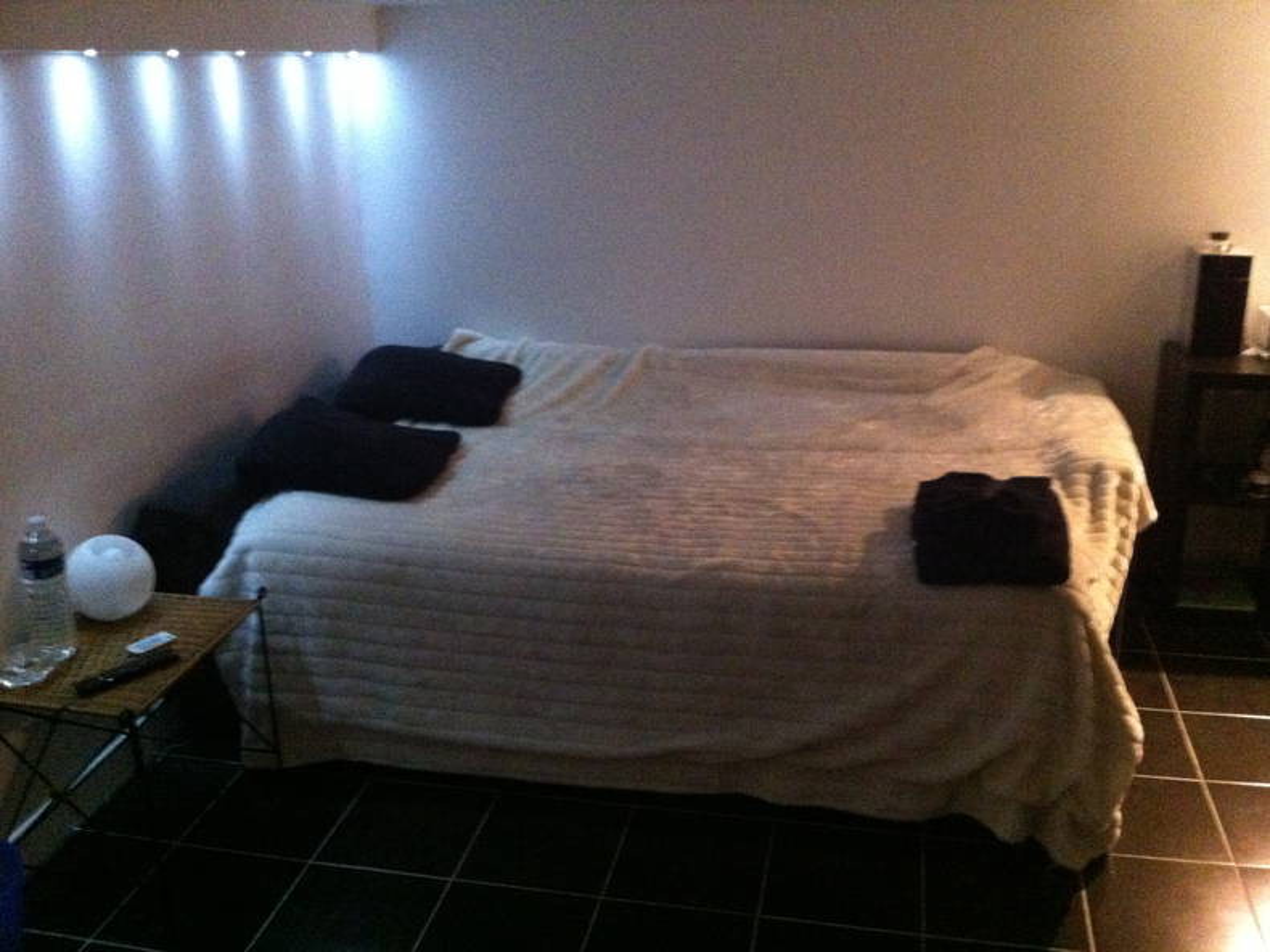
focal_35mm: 35
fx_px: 1284
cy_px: 476
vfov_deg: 40.7
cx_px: 635
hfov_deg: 52.6
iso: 1000
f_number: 2.8
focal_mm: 3.85
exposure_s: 1/15
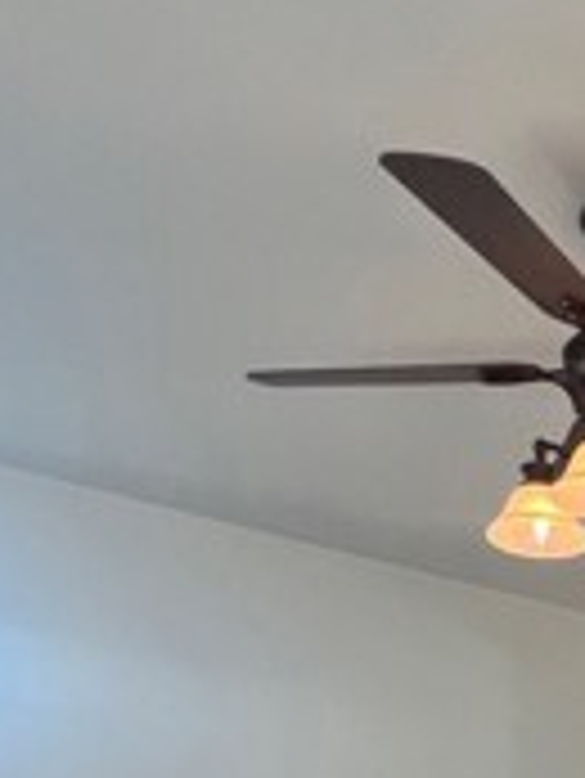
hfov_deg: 26.1
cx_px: 752
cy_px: 1021
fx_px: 1080
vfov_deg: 30.7
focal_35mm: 48
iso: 200
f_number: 1.8
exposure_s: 1/120
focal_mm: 1.57
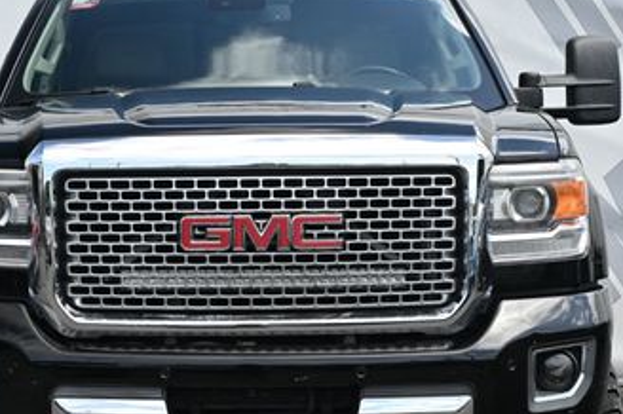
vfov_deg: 11.4
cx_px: 258
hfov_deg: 17.1
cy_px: 273
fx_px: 2074
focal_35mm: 120
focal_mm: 41
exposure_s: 1/250
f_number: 5.6
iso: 180
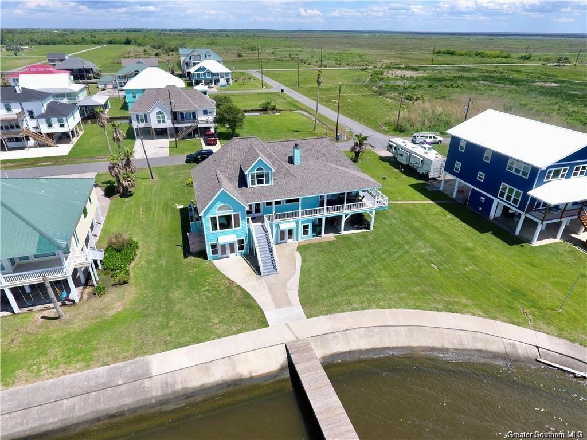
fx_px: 339
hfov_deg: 81.7
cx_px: 294
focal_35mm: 20
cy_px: 220
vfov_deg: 66.0
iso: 100
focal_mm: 3.61
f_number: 2.8
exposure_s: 1/716
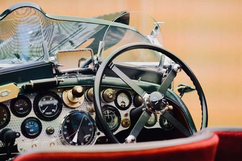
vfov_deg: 19.5
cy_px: 80
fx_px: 471
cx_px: 121
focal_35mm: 70
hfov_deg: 28.8
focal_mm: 70
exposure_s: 1/250
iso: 800
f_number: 3.2
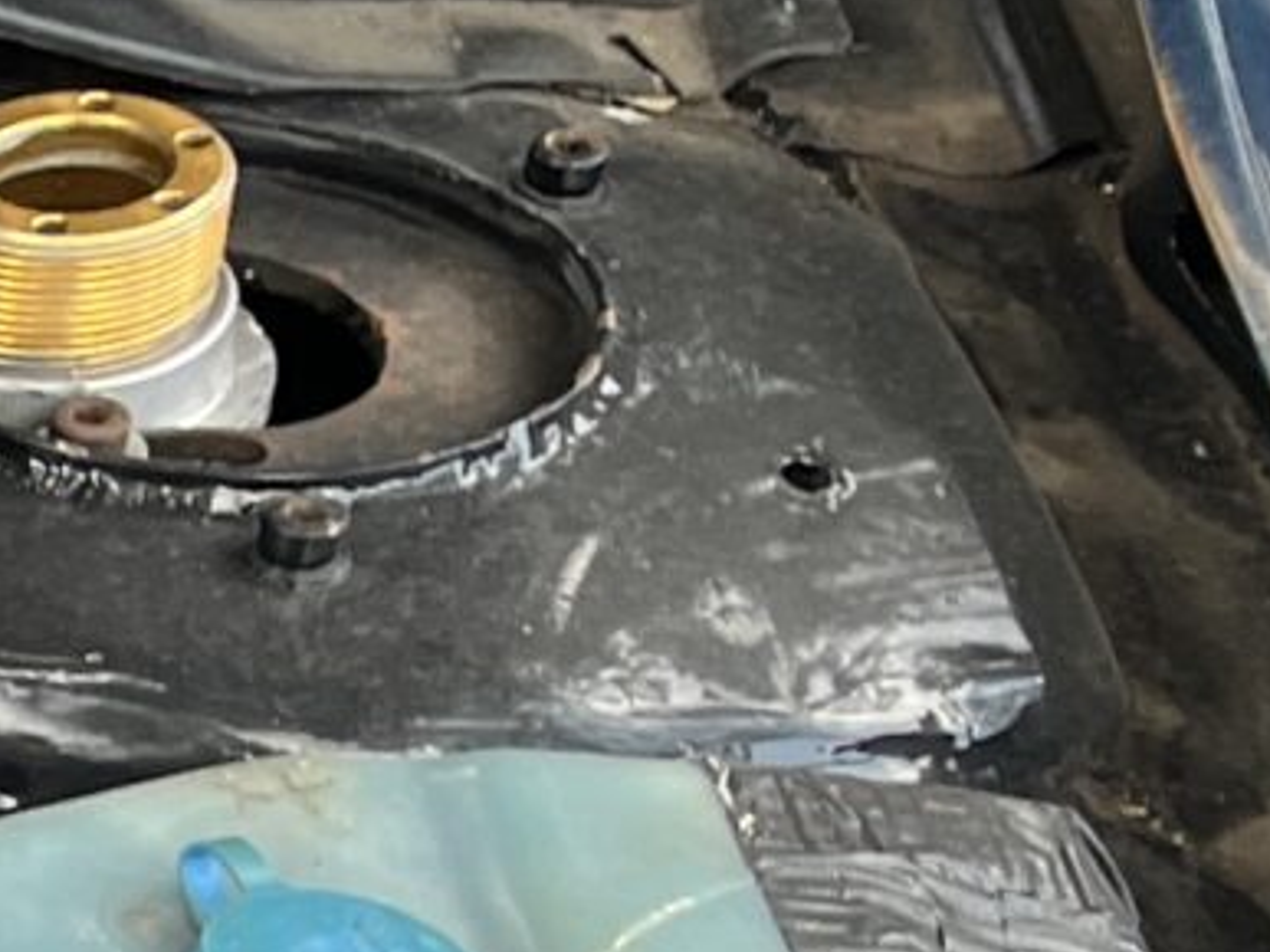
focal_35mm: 172
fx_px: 6308
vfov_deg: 8.1
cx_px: -2898
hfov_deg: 8.8
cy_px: 2022
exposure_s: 1/122
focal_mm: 5.1
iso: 40
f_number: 1.6
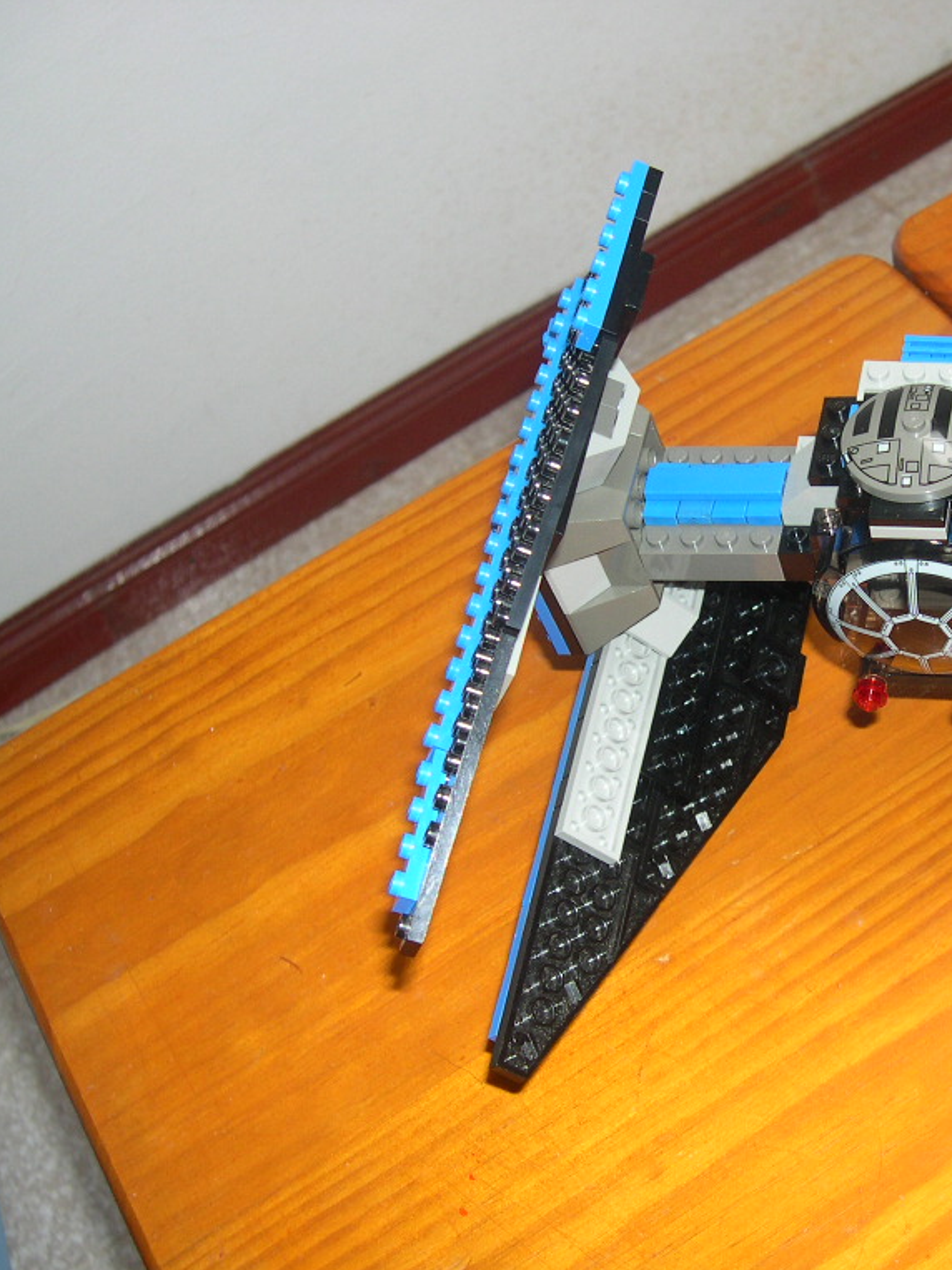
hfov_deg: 27.9
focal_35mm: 51
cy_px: 634
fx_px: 1871
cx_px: 766
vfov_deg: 37.5
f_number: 2.8
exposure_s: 1/60
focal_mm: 8
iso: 100
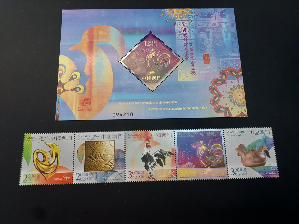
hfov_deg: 71.6
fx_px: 207
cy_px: 112
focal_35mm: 24
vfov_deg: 56.8
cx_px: 150
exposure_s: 1/50
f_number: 1.8
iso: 50
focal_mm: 4.6
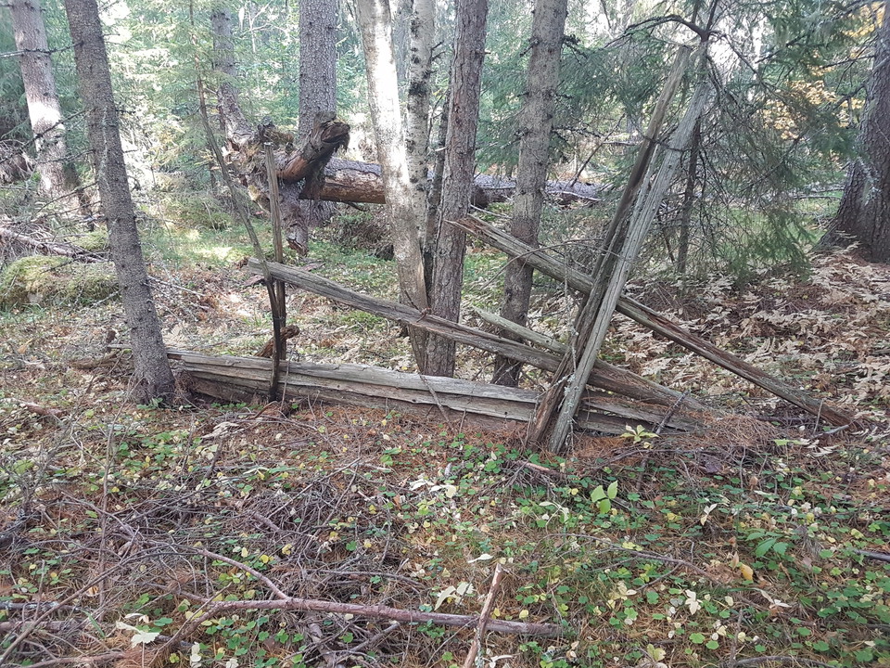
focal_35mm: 26
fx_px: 668
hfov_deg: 67.3
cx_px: 445
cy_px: 334
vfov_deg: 53.1
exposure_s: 1/50
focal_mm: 4.2
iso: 100
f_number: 1.7
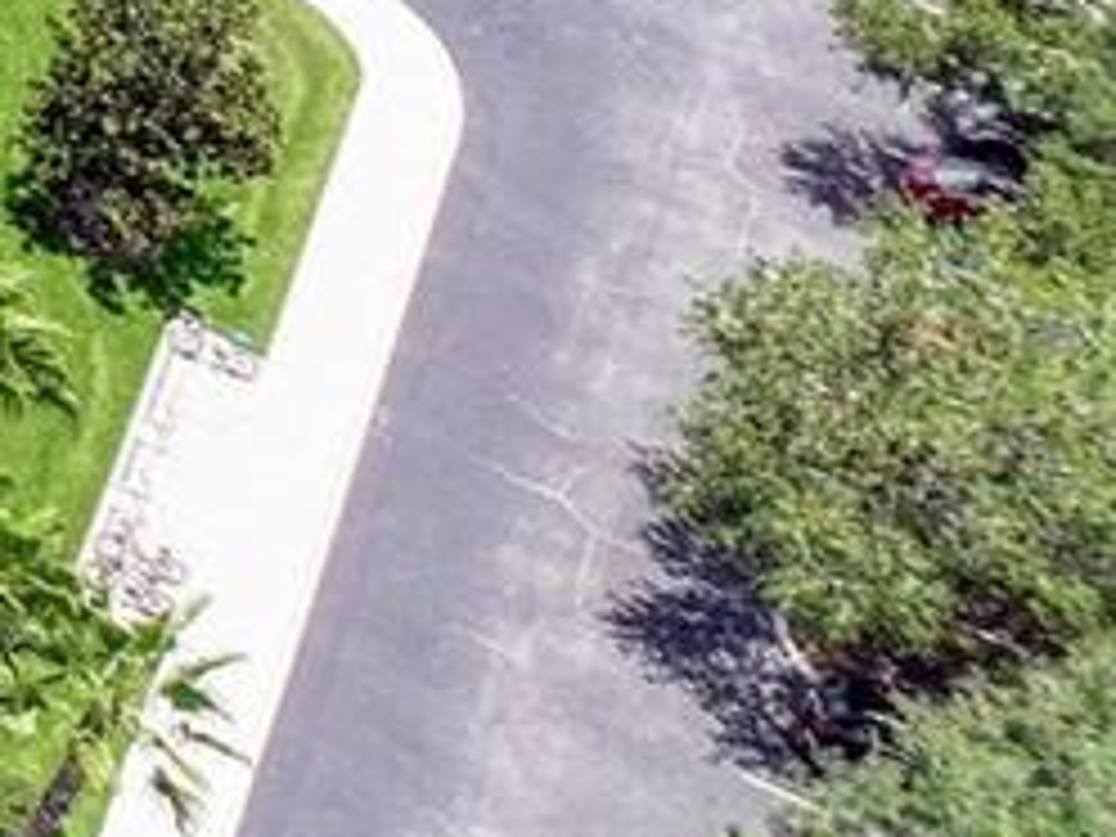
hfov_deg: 9.6
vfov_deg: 8.7
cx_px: -2340
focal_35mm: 155
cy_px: -1222
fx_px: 4997
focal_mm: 12.3
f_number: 3.5
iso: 100
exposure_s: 1/2500
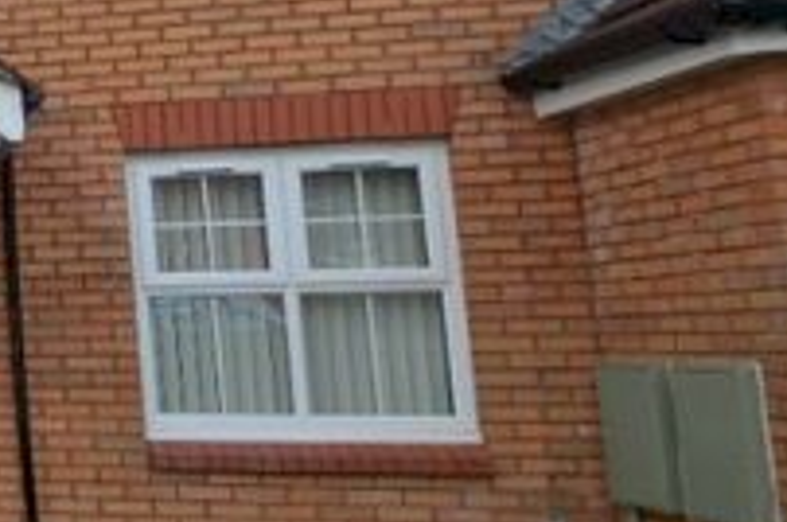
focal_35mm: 52
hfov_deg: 24.2
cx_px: -530
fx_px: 1135
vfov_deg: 25.7
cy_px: 164
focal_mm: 10
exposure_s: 1/200
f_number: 5.6
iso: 100
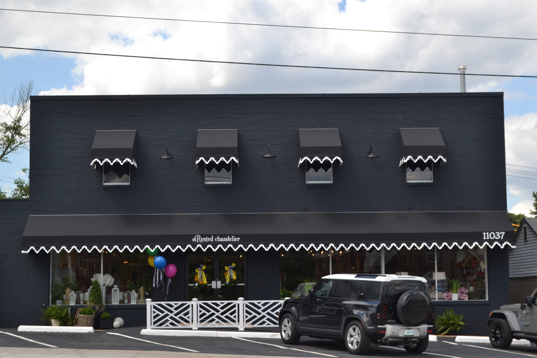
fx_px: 1007
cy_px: 179
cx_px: 268
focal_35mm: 68
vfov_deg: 20.2
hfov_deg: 29.9
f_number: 8
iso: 100
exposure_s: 1/200
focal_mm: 45
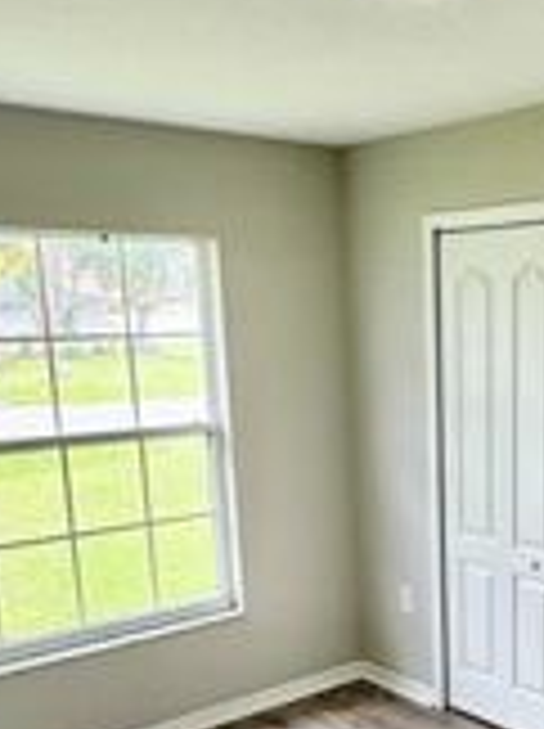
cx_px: 465
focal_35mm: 46
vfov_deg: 40.1
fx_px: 966
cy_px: 549
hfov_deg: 30.4
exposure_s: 1/99
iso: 64
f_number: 2.2
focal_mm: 2.22
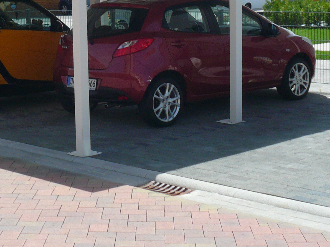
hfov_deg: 21.9
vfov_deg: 16.5
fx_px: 848
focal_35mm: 89
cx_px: 100
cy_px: 54
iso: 100
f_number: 10
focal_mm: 6.9
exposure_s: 1/125
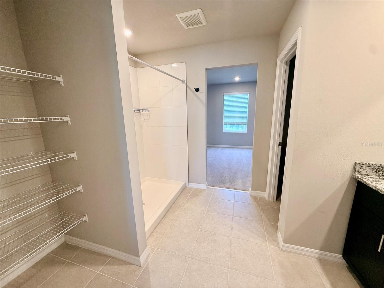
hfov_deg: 102.1
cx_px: 192
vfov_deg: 85.7
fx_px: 155
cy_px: 144
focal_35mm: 14
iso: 160
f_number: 2.2
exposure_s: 1/120
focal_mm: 2.22
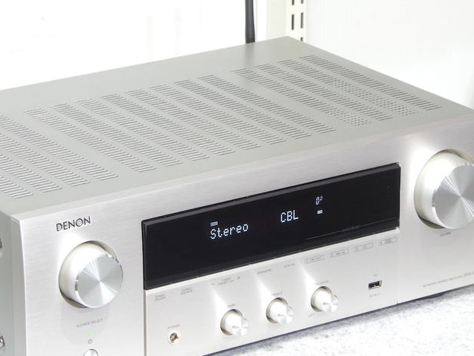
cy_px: 189
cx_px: 156
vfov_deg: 9.1
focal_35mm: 163
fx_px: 2232
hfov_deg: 12.1
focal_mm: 19
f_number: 5.1
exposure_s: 1/3.2
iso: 200
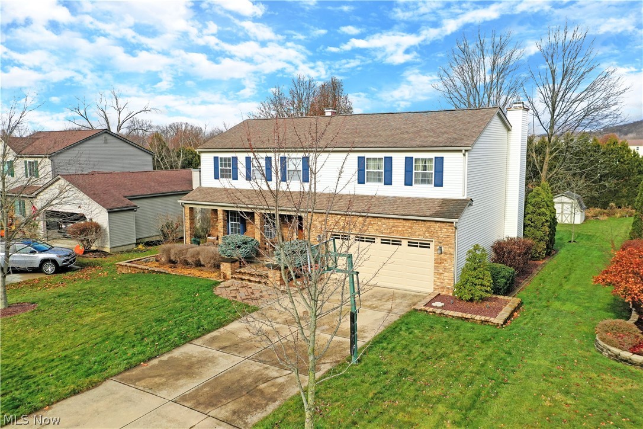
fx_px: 500
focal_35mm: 28
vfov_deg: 46.4
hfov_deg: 65.5
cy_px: 214
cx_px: 322
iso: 100
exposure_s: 1/200
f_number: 5
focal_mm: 10.26
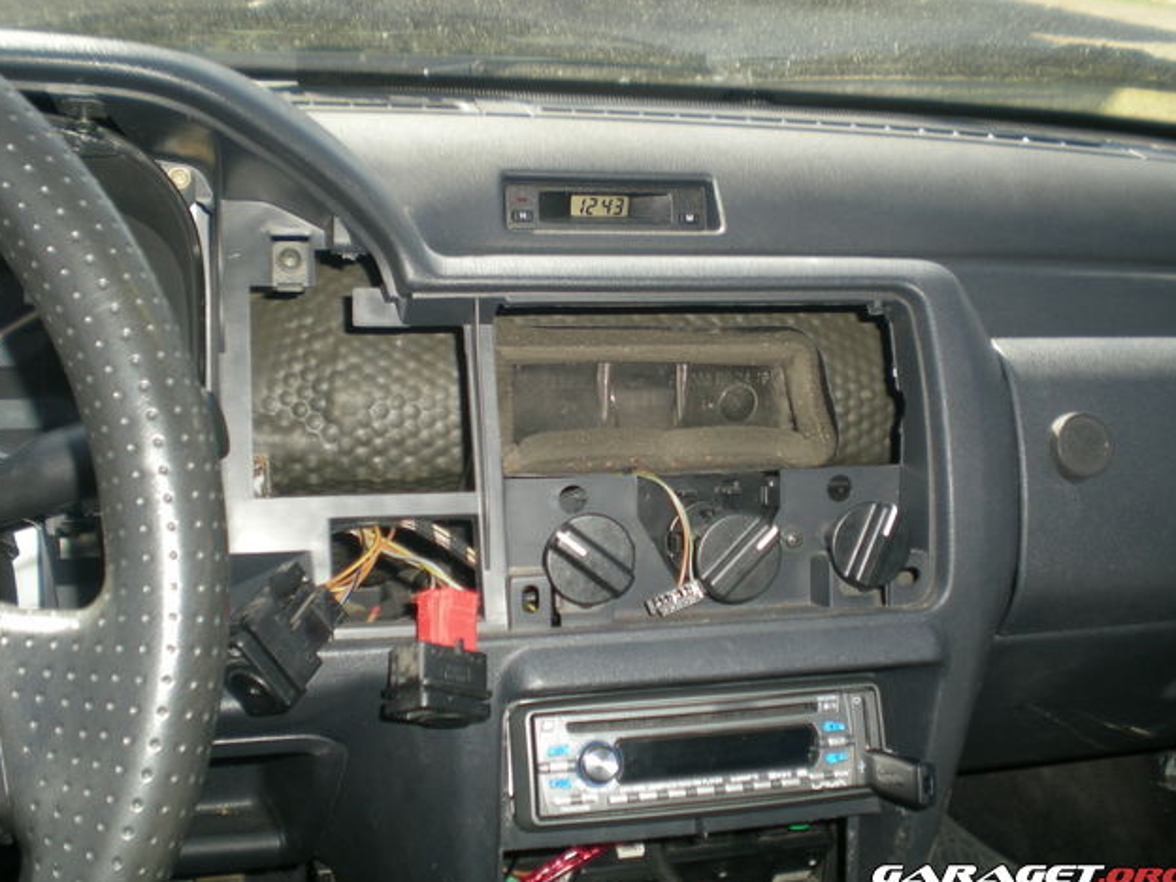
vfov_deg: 36.8
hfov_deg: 47.9
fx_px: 1325
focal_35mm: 39
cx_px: 592
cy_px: 441
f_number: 3.1
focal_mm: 6.3
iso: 50
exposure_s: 1/128
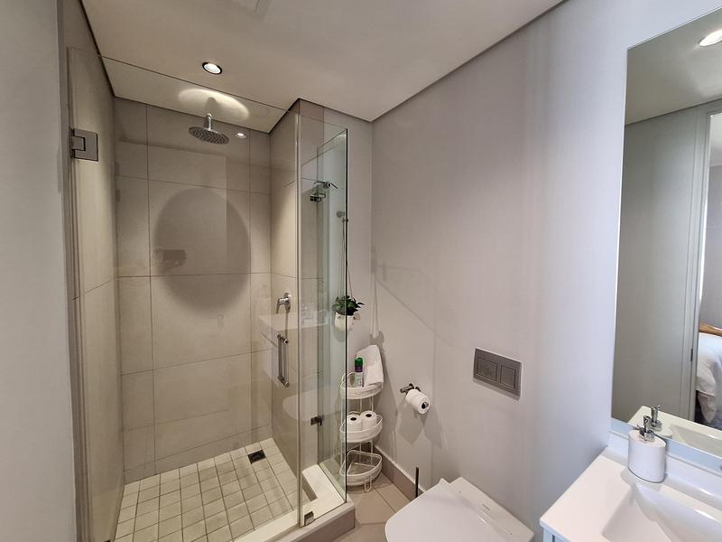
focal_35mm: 13
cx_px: 361
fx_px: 271
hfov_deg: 106.2
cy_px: 271
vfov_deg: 89.9
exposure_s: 1/33
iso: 160
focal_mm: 1.74
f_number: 2.2
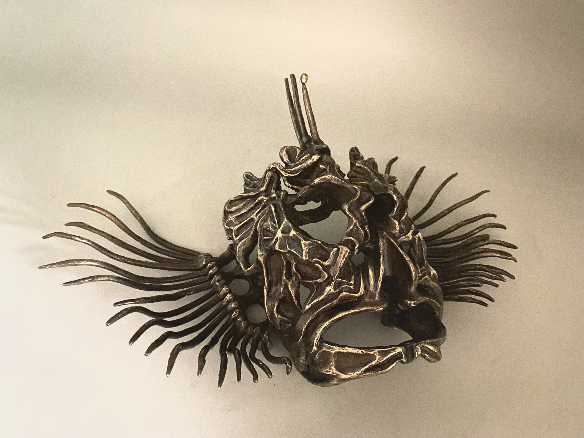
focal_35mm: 26
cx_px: 292
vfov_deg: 53.1
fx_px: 439
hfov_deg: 67.3
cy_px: 219
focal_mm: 4.25
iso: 1250
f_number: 1.8
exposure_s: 1/8
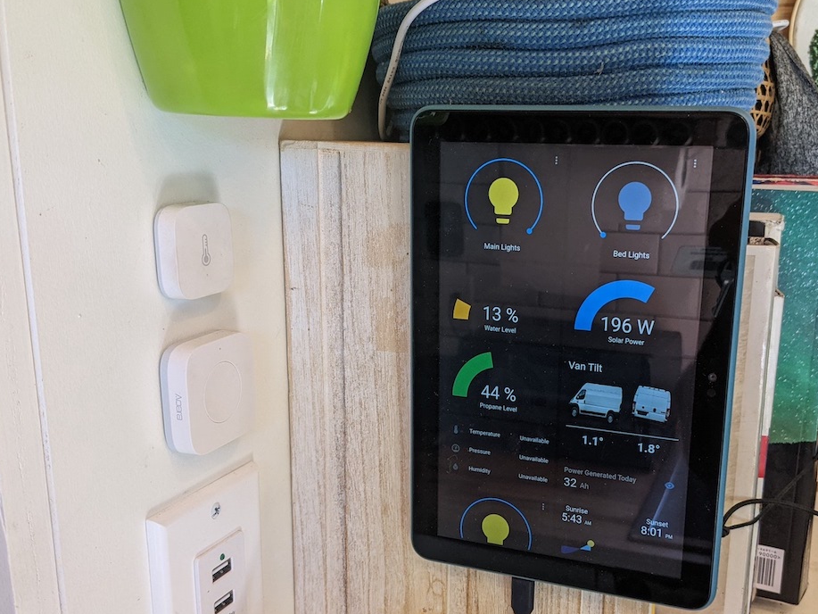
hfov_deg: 48.7
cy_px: 363
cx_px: 483
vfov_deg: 37.6
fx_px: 898
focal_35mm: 38
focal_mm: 4.38
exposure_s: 1/120
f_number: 1.73
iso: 88
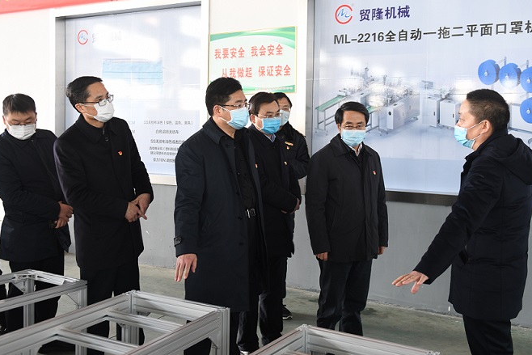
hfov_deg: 47.4
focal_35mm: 41
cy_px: 156
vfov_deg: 32.6
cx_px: 264
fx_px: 606
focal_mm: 34
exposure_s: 1/50
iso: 800
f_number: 3.5
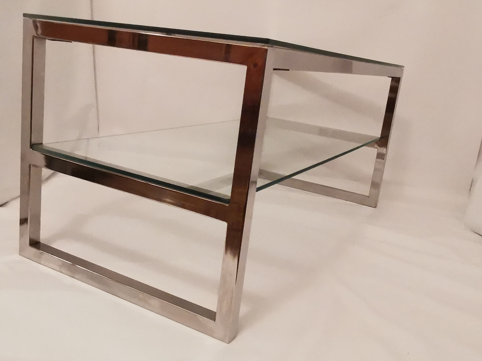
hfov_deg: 51.4
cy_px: 180
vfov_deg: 39.7
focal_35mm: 36
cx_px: 241
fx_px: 501
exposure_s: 1/20
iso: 640
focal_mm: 2.35
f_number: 2.2
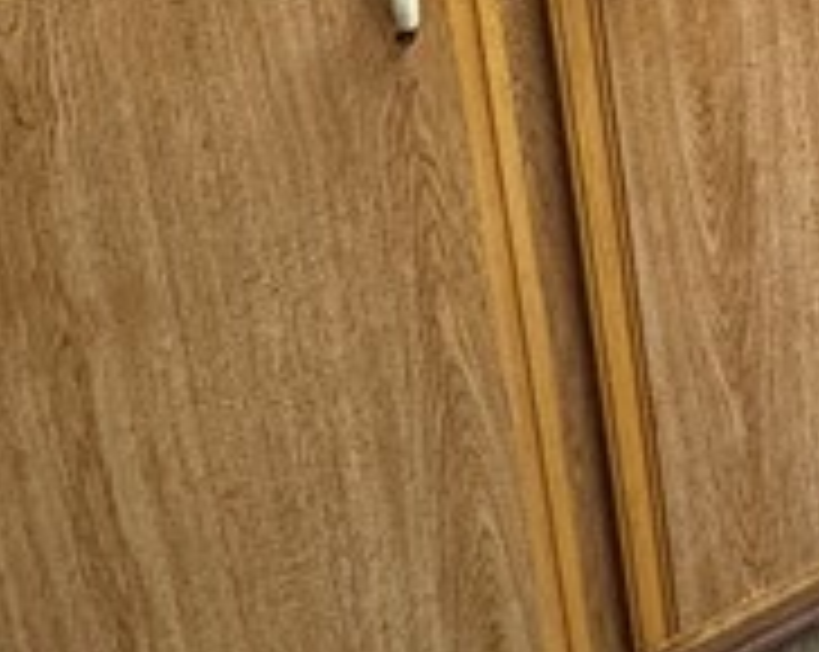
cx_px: 1179
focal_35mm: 77
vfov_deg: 15.6
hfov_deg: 21.4
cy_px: -661
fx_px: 1863
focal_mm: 2.22
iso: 400
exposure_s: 1/60
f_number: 2.2
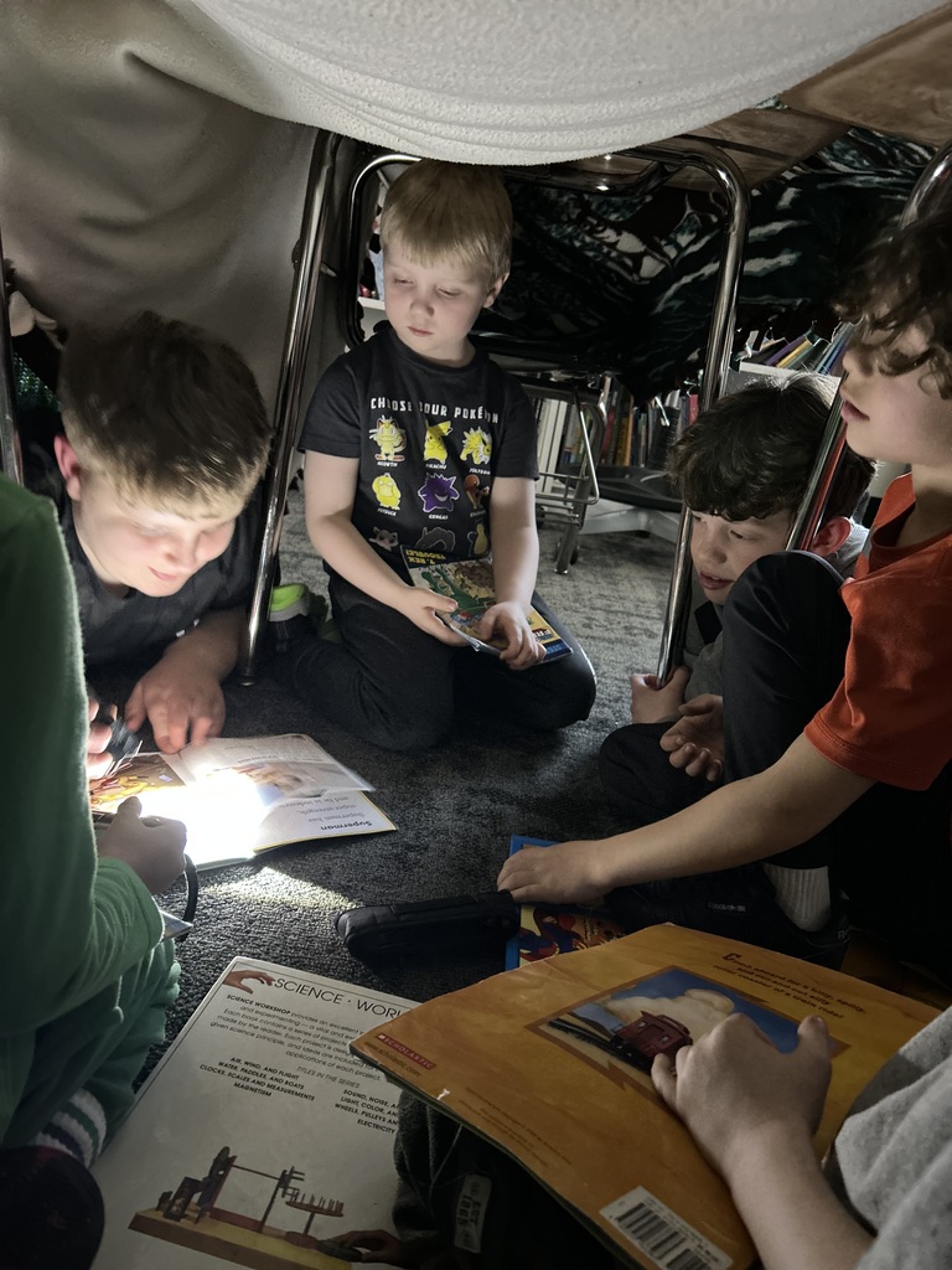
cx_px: 476
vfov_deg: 67.3
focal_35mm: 26
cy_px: 635
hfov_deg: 53.1
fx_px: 953
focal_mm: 5.7
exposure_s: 1/24
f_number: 1.5
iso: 1000
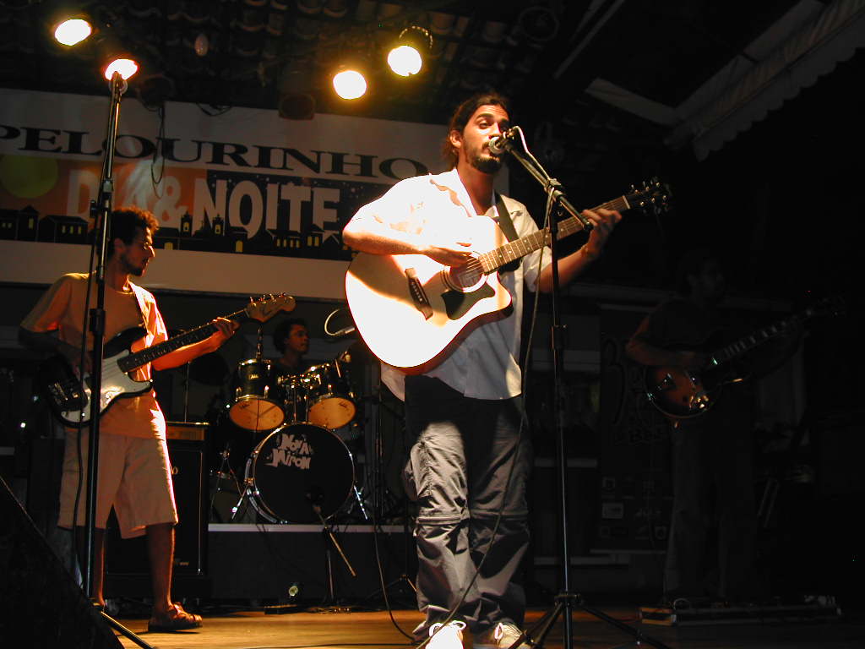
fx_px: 1050
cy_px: 324
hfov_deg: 44.8
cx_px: 432
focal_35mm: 42
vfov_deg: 34.3
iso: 100
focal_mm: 9
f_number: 2.9
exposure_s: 1/30
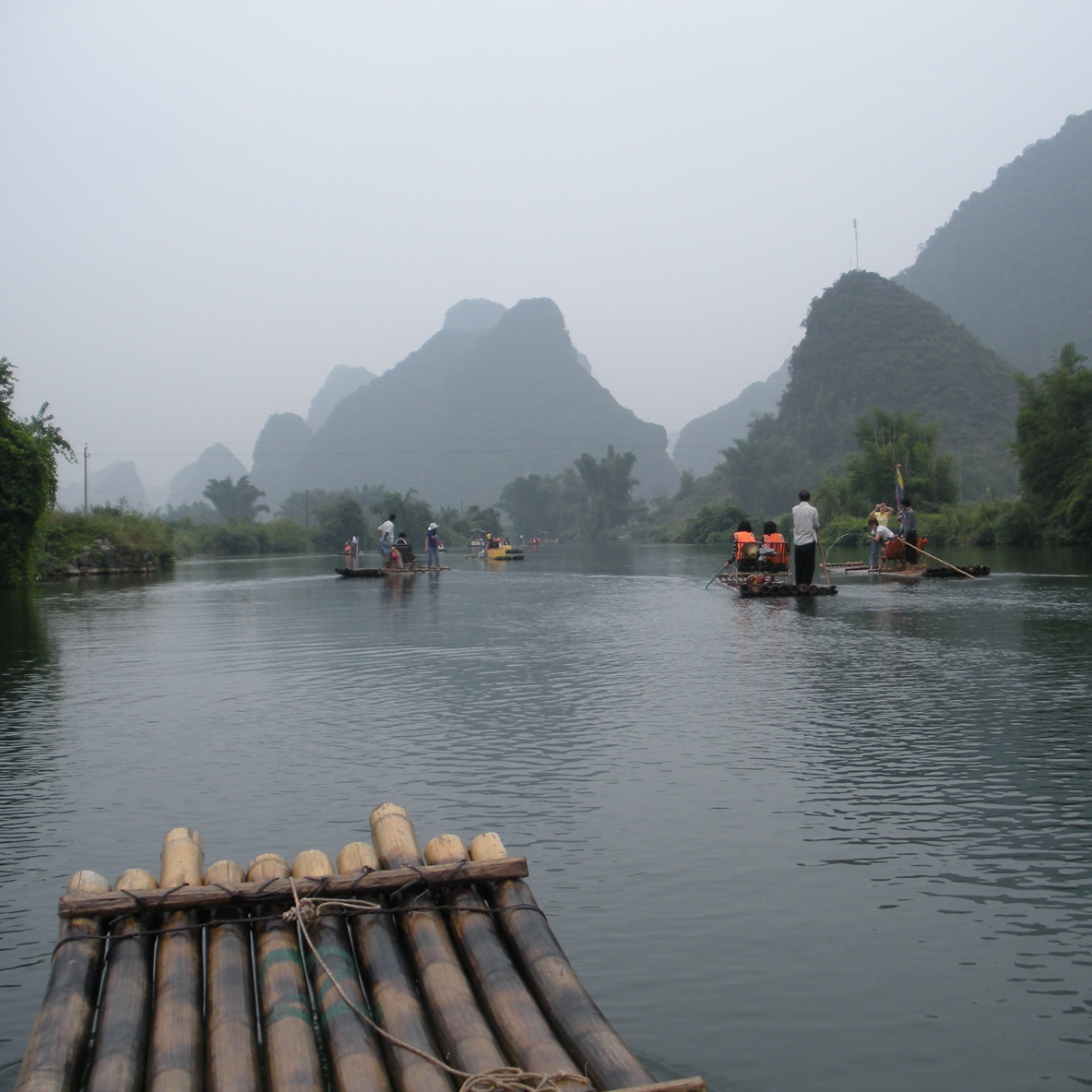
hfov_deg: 39.0
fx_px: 1535
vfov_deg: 39.2
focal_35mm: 43
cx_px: 657
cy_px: 543
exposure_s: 1/444
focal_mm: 6.3
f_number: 3.5
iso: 64
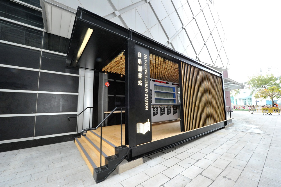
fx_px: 109
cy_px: 94
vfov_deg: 81.1
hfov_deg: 104.3
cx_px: 140
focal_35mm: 14
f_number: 16
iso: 6400
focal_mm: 14
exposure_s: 1/160
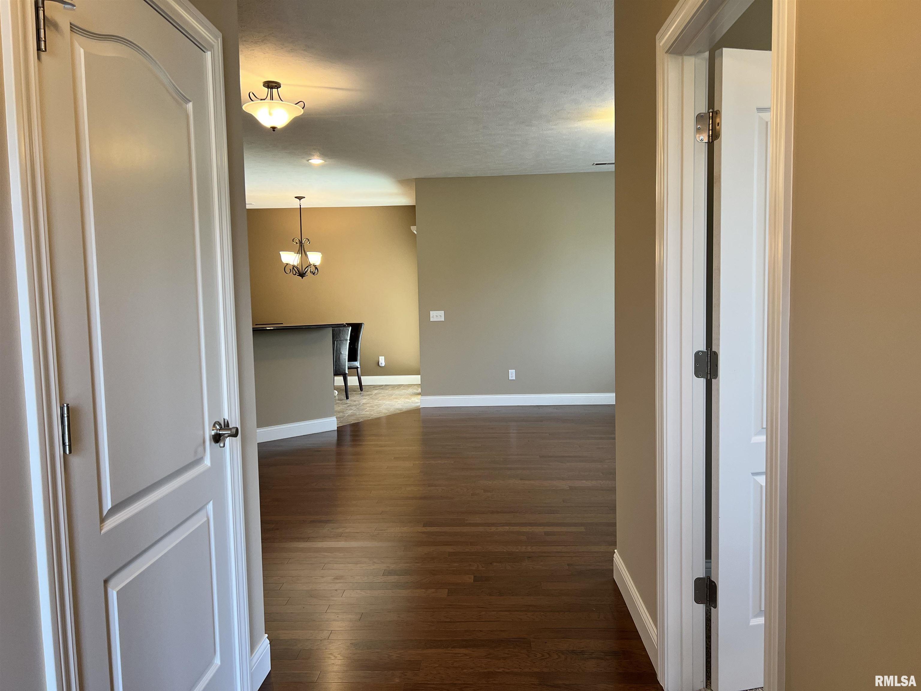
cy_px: 346
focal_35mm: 26
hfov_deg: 67.3
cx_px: 460
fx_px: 692
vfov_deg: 53.1
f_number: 1.5
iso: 100
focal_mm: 5.7
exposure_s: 1/120
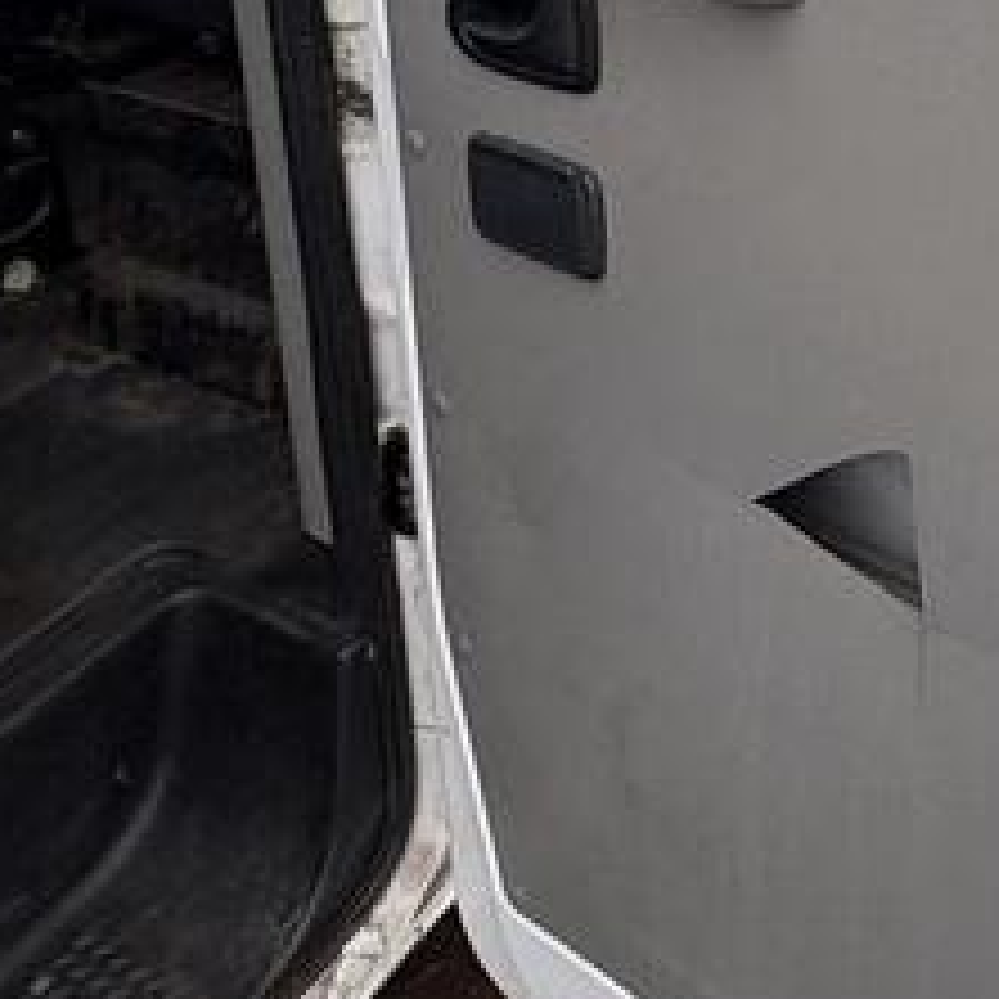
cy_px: -158
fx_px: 1633
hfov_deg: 30.9
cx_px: 1058
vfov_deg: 29.8
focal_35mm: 50
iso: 50
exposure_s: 1/99
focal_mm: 2.22
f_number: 2.2
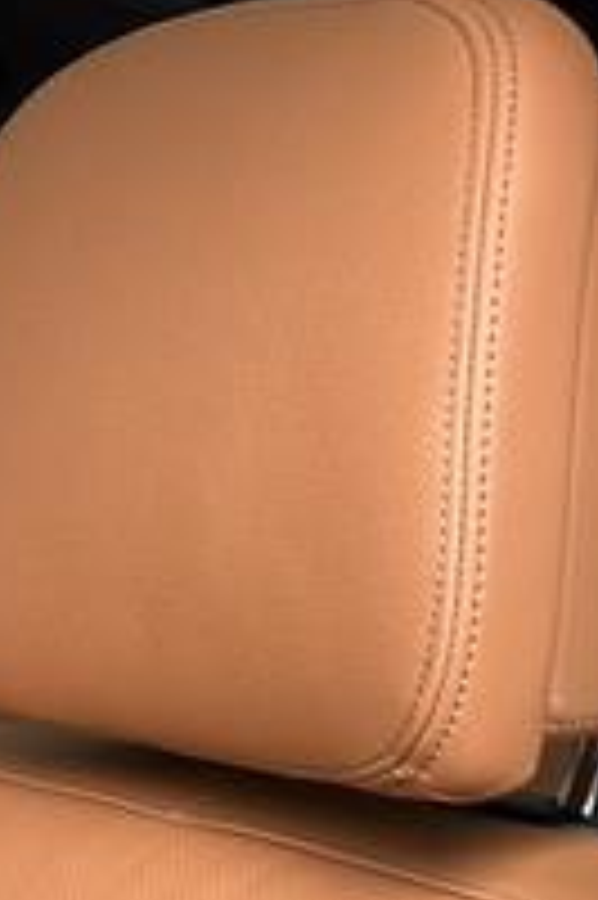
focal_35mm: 100
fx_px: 2496
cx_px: -701
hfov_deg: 11.8
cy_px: 1206
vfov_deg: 18.8
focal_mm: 6.86
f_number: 1.78
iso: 80
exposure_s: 1/121
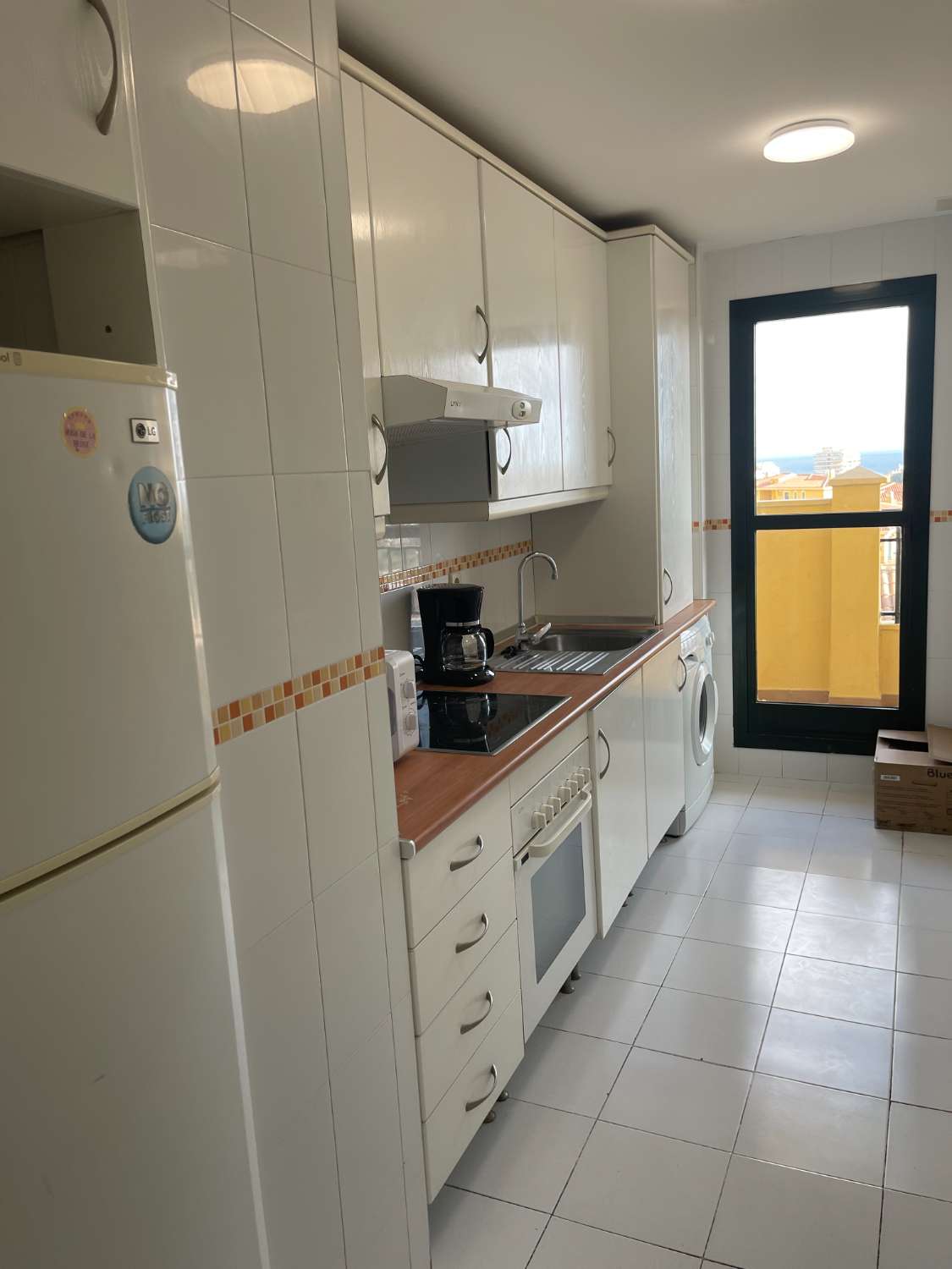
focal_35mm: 26
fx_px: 953
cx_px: 476
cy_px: 634
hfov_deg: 53.1
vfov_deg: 67.3
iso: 32
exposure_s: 1/156
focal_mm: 5.1
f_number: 1.6
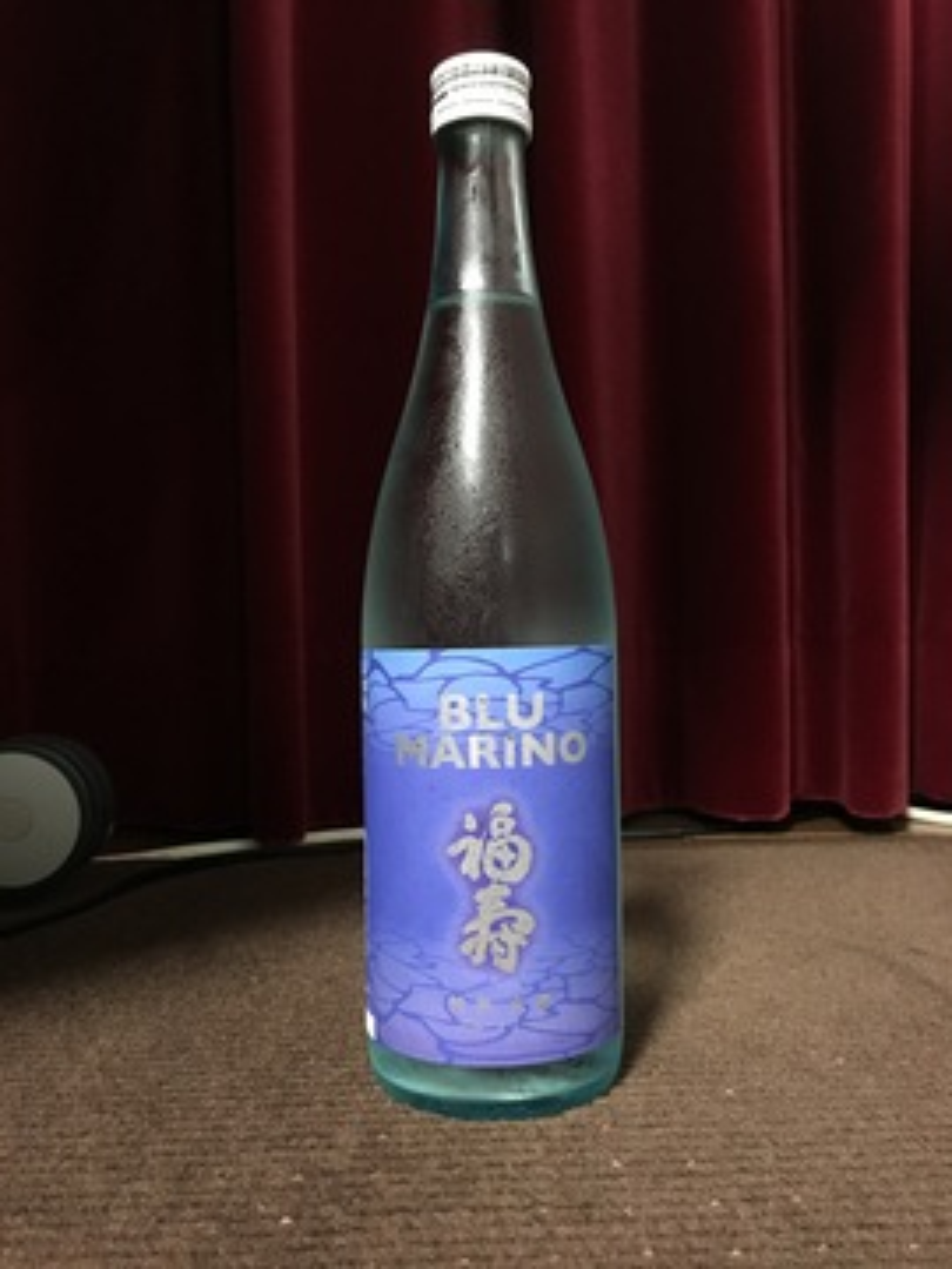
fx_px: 1063
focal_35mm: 29
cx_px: 476
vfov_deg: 61.7
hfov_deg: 48.2
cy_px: 634
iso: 500
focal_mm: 4.15
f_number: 2.2
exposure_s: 1/15
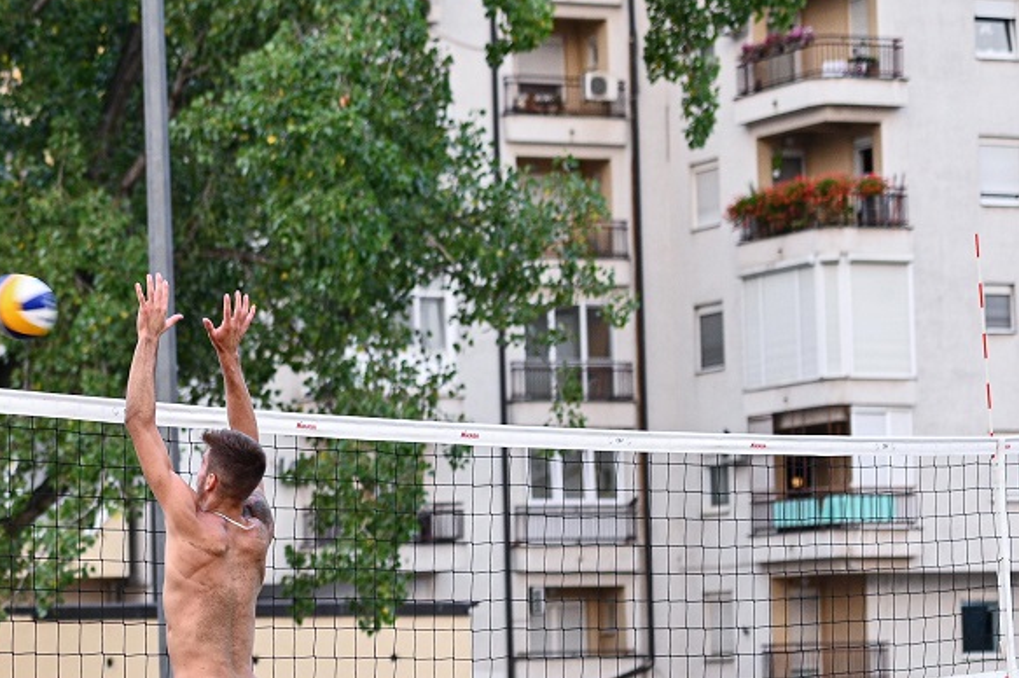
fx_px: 4074
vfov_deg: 9.5
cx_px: 56
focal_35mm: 144
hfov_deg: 14.1
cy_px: 482
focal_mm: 70
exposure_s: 1/320
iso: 1000
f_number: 2.8
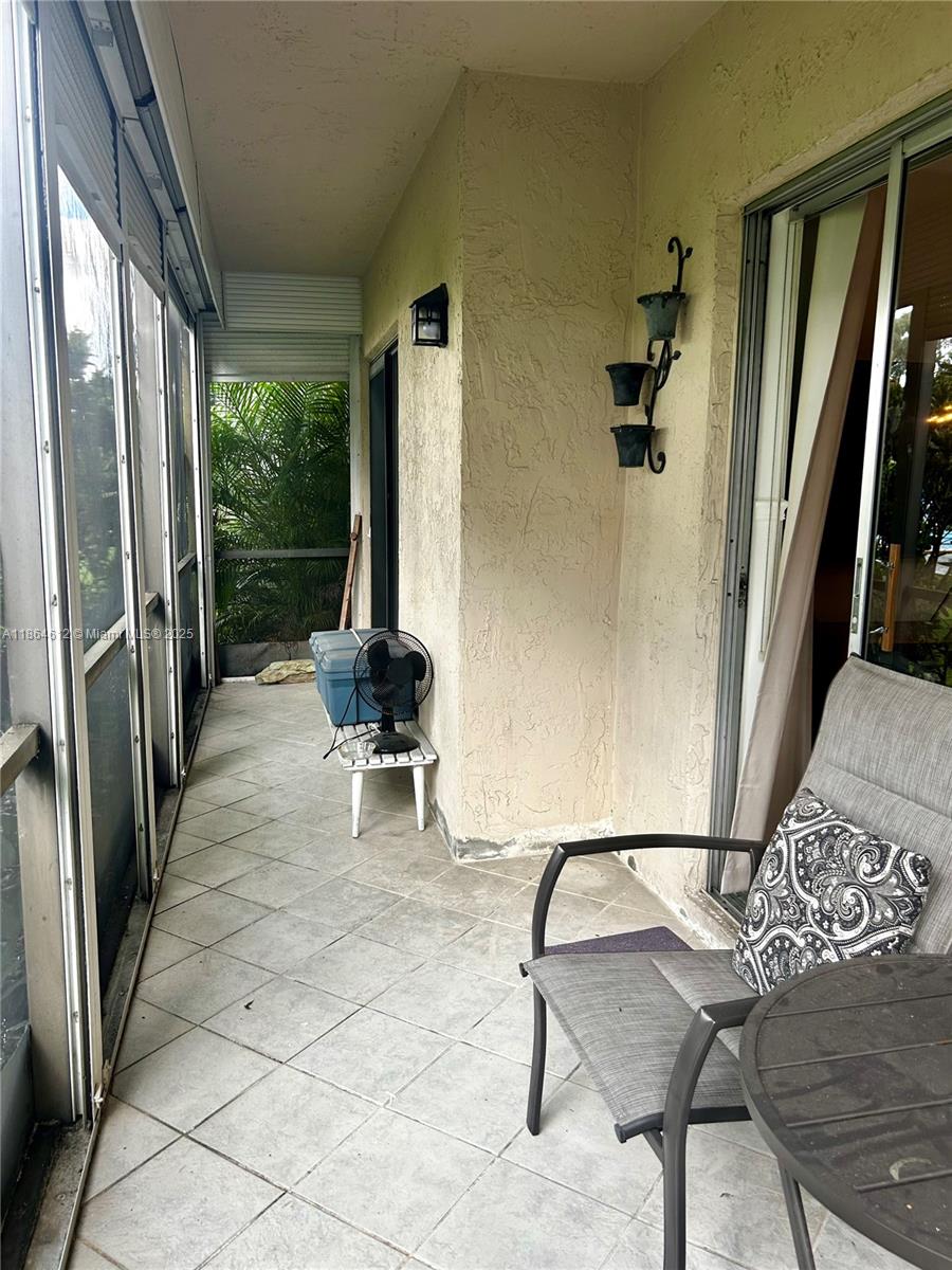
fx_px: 953
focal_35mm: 26
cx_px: 476
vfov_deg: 67.3
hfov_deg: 53.1
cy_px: 635
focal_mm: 5.7
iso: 80
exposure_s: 1/121
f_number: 1.5
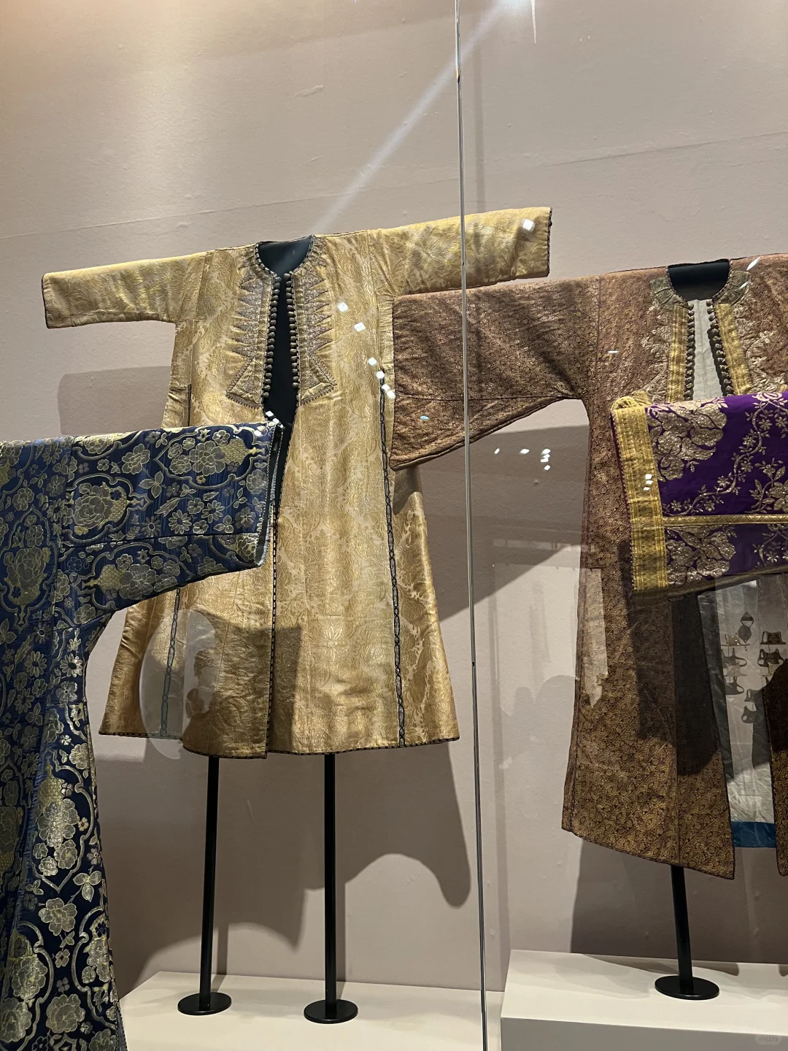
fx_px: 789
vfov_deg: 67.3
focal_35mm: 26
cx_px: 394
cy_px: 526
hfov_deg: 53.1
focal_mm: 5.7
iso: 400
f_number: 1.5
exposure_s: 1/59
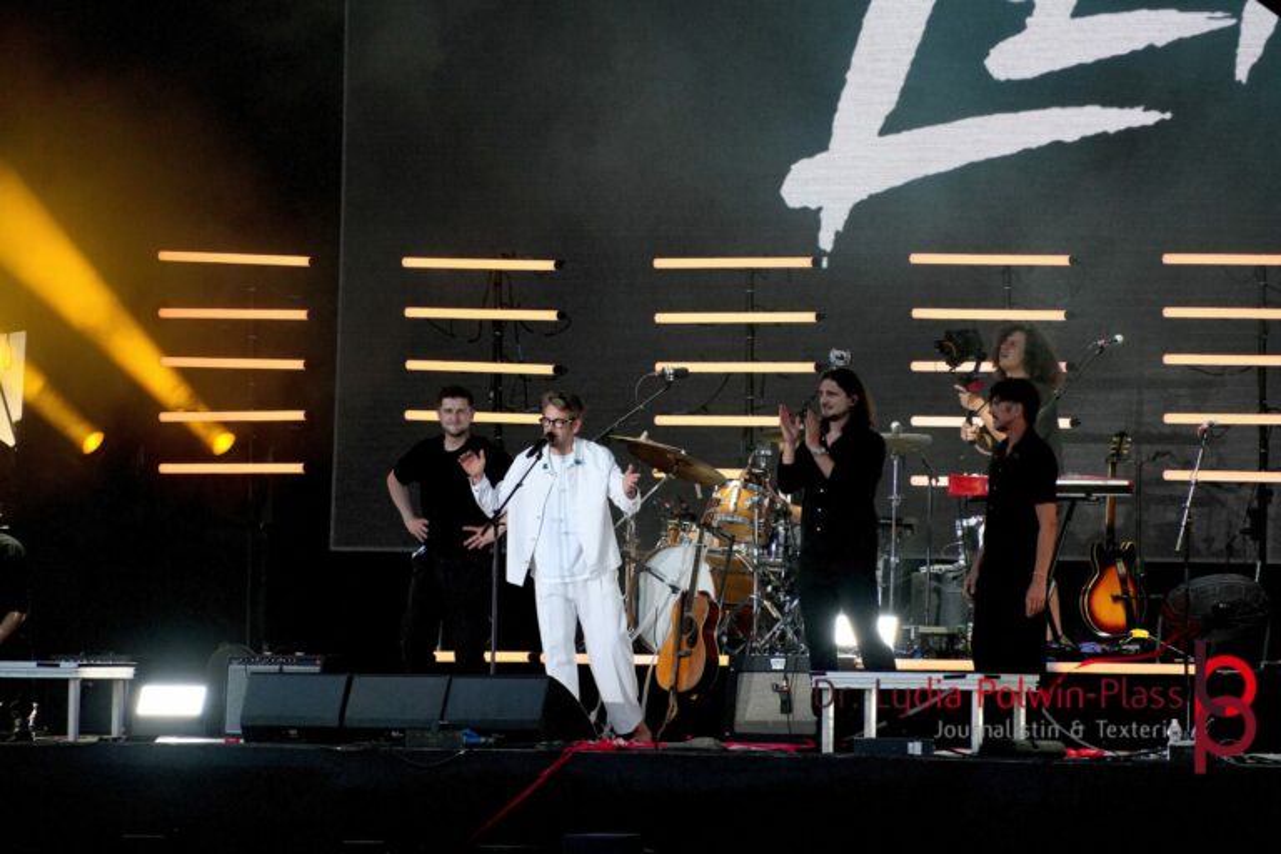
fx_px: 16011
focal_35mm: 450
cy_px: 427
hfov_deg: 4.6
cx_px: 640
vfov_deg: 3.1
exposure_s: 1/500
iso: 1000
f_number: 6.3
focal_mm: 300
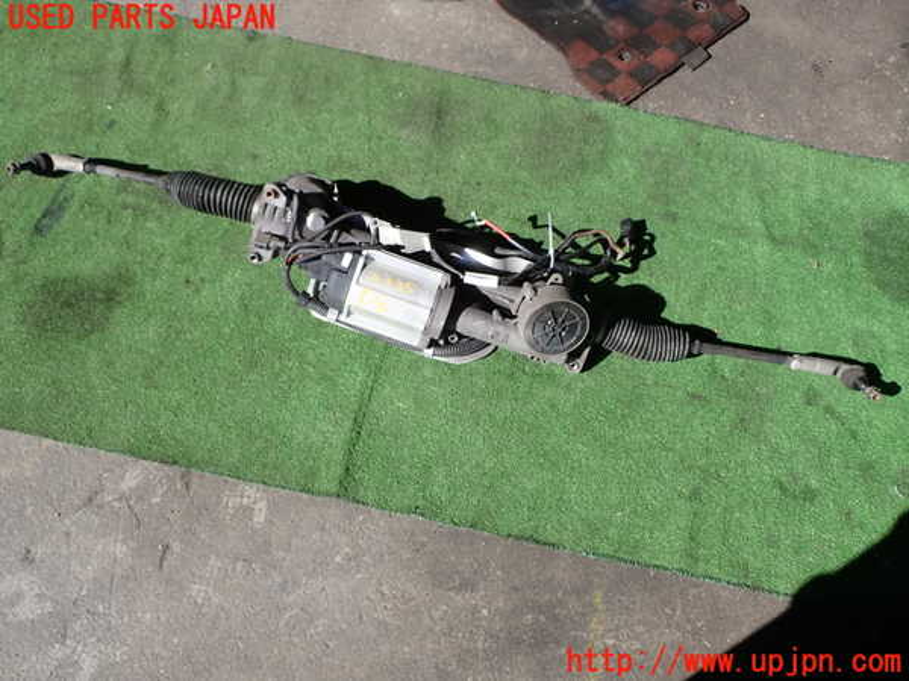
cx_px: 454
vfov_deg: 39.7
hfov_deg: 51.4
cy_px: 340
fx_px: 945
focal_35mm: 36
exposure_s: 1/640
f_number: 3.5
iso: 100
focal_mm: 6.37
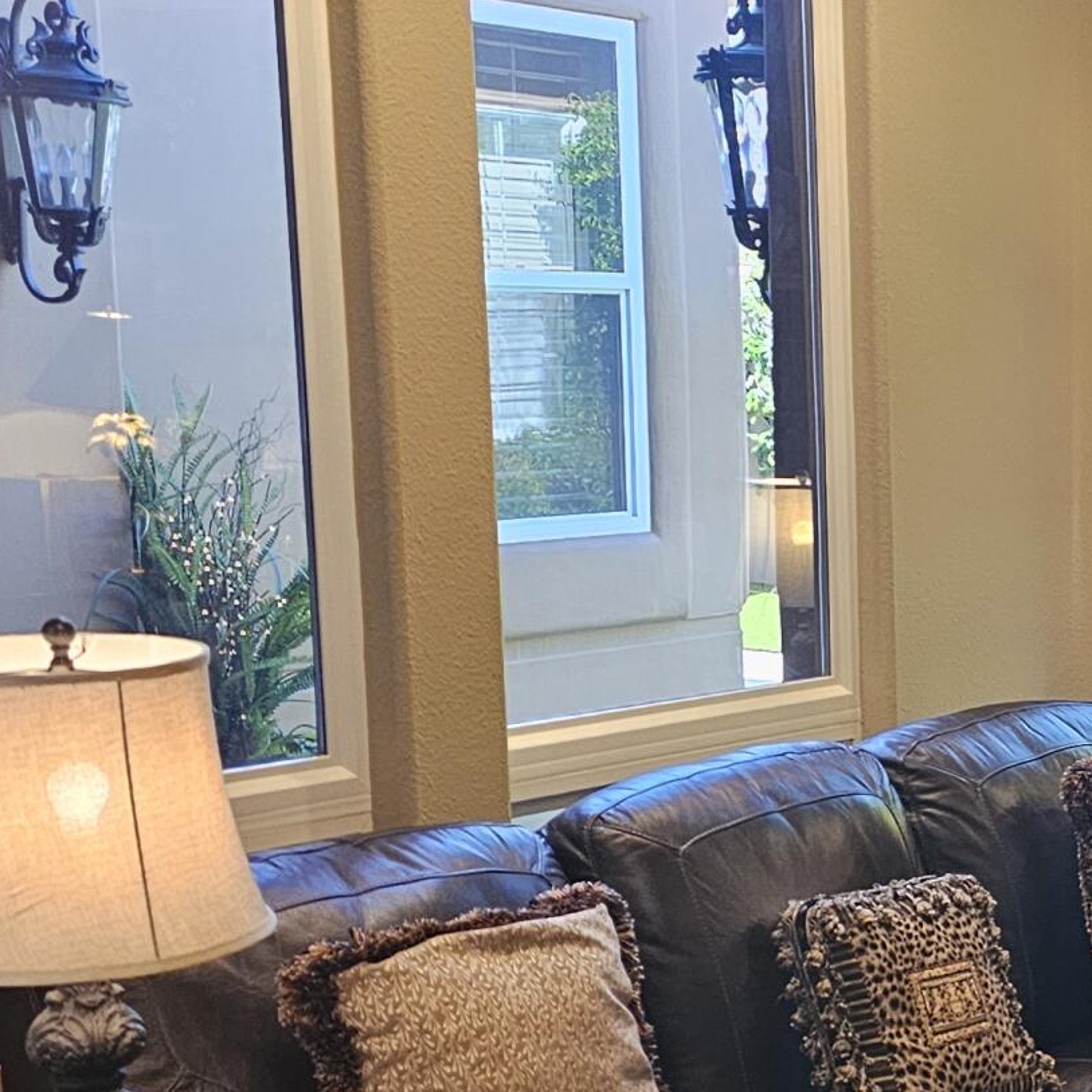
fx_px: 2677
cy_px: 821
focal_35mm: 75
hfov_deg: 20.9
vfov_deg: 22.8
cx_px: 1439
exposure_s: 1/120
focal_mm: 6.3
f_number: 1.7
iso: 400
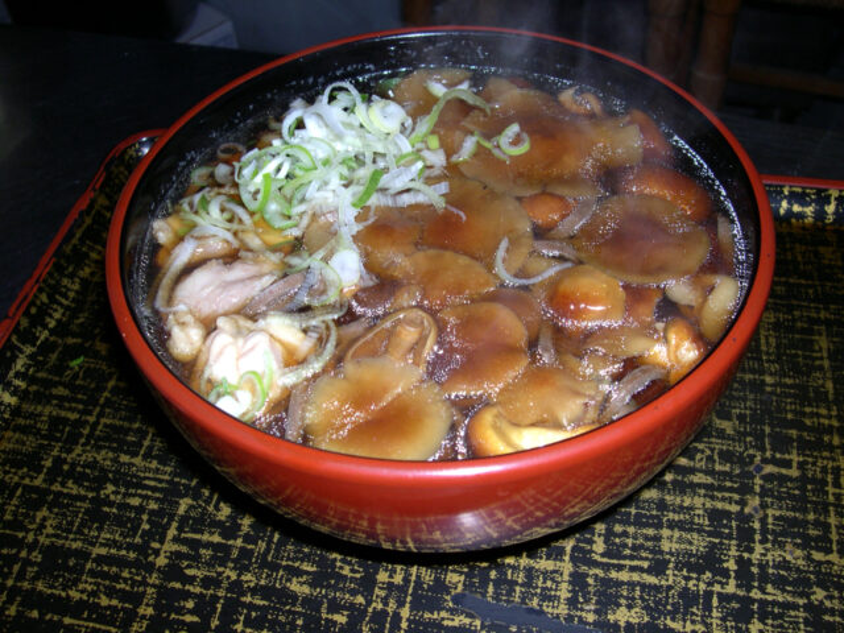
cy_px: 316
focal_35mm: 38
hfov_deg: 49.0
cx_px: 422
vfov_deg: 37.7
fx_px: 927
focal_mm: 8
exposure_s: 1/60
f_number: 7.6
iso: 100
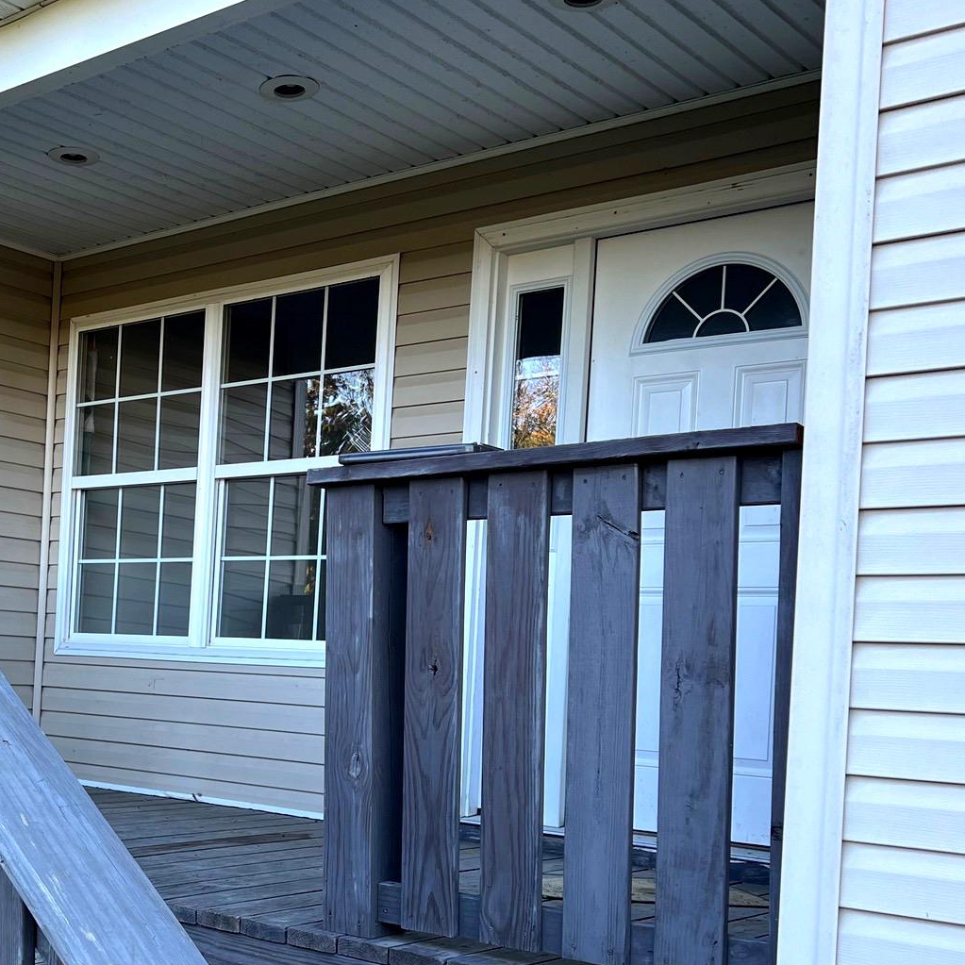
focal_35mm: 46
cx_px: 186
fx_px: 1451
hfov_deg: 35.5
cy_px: 658
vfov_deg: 36.3
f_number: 1.5
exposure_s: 1/266
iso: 40
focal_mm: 5.7
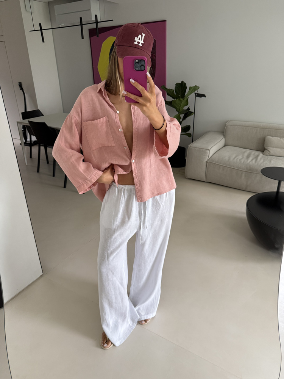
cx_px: 142
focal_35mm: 24
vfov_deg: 71.6
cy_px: 190
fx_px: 263
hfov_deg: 56.8
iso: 250
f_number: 1.78
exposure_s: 1/60
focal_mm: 6.76
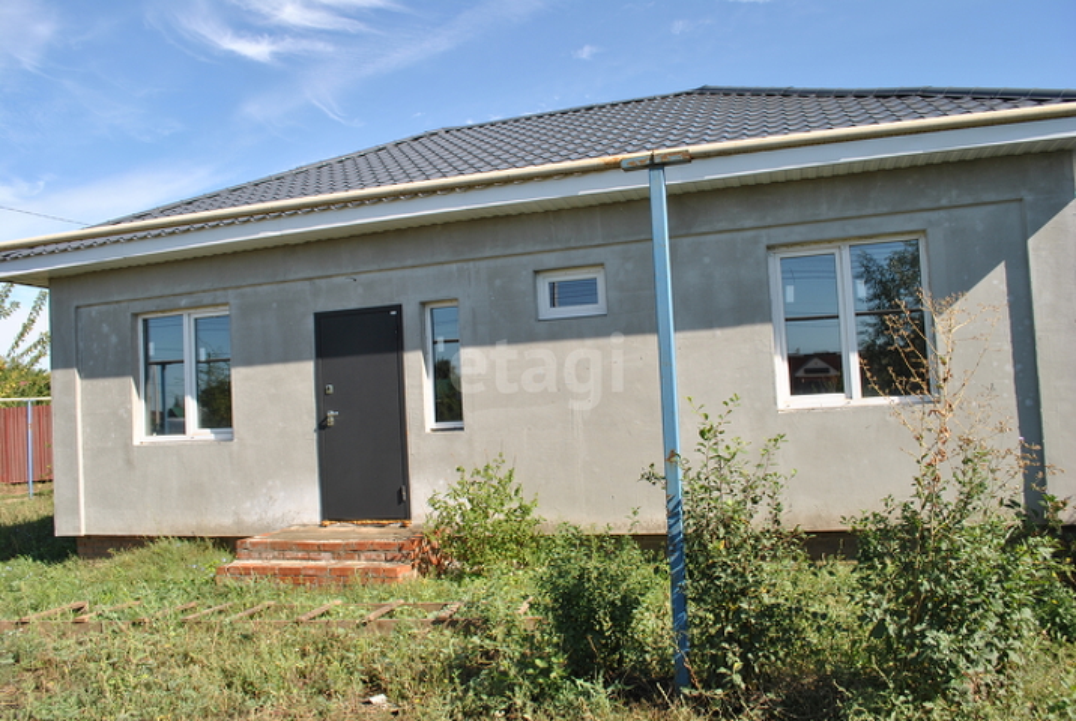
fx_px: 808
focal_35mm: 27
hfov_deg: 67.3
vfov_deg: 48.1
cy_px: 360
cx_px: 538
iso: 100
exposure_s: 1/200
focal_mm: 18
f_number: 7.1
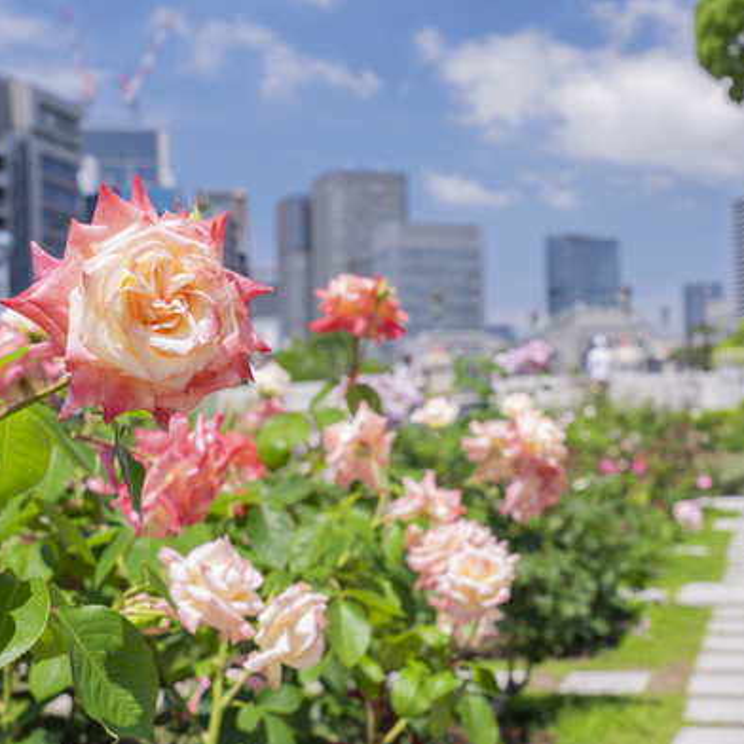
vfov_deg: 29.1
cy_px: 373
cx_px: 484
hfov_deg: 28.9
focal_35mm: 59
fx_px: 1435
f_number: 8
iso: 125
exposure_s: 1/400
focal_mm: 46
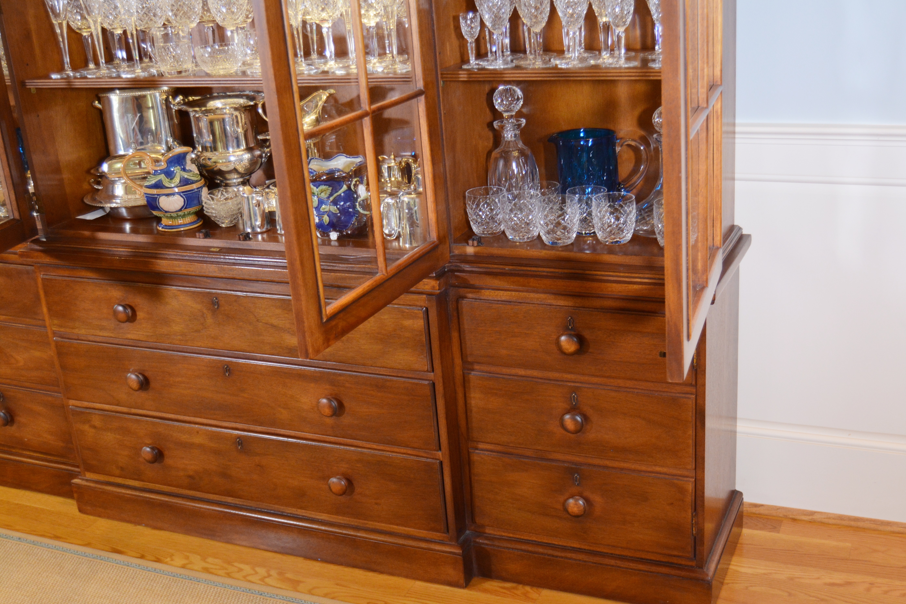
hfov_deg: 46.4
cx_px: 487
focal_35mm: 42
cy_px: 317
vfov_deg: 31.9
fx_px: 1057
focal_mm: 26
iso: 800
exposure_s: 1/40
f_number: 4
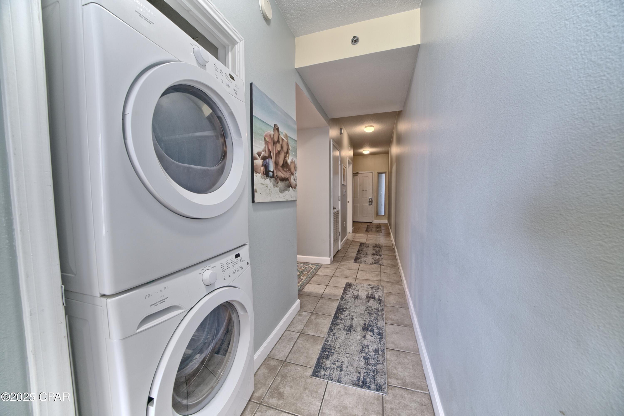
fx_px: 208
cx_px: 312
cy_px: 208
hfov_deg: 112.6
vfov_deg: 90.0
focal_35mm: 12
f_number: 8
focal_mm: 12
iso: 500
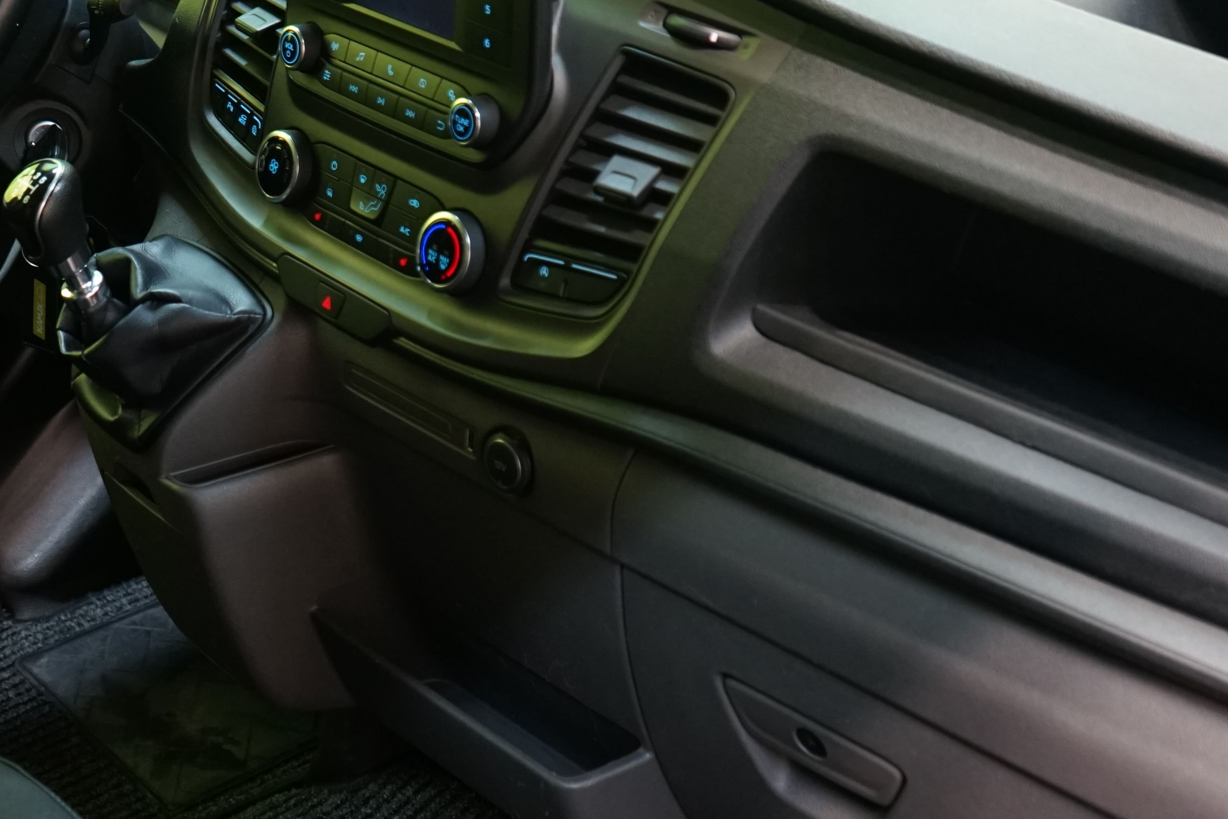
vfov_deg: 23.4
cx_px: 228
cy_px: 381
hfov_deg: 33.4
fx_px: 1978
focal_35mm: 58
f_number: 3.5
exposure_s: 1/30
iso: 1600
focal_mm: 28
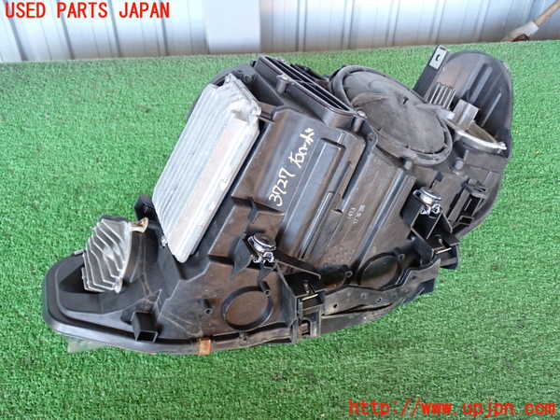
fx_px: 615
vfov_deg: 37.7
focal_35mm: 38
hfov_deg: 49.0
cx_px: 280
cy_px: 210
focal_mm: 6.83
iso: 400
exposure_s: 1/40
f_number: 2.7
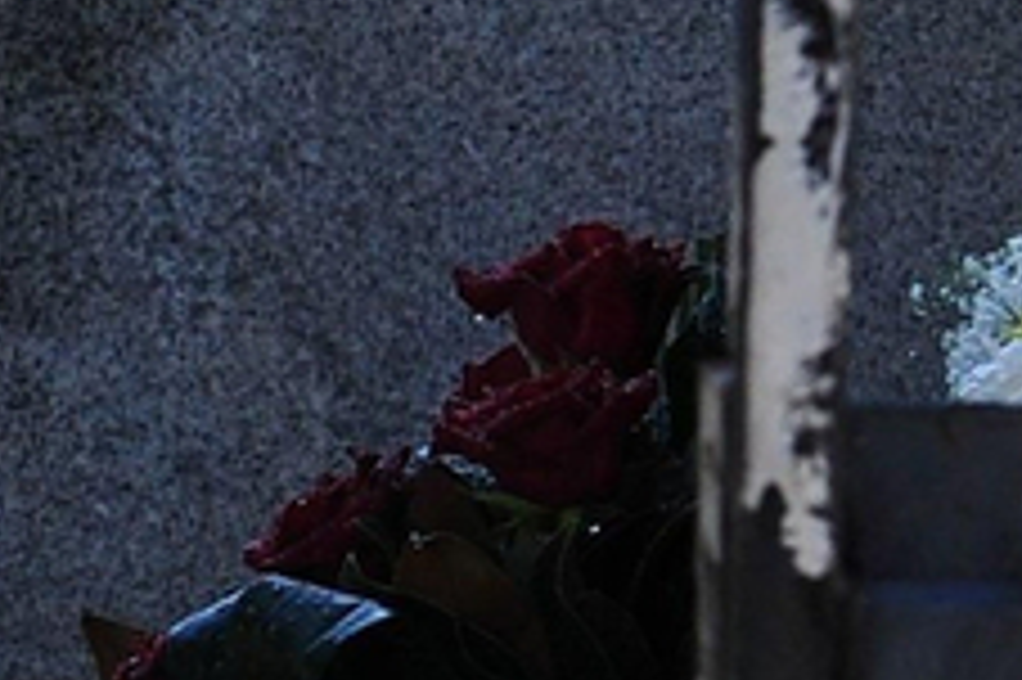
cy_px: -137
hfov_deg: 5.5
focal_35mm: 352
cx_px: -2220
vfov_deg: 3.9
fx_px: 9985
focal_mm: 50
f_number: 9
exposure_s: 1/400
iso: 500
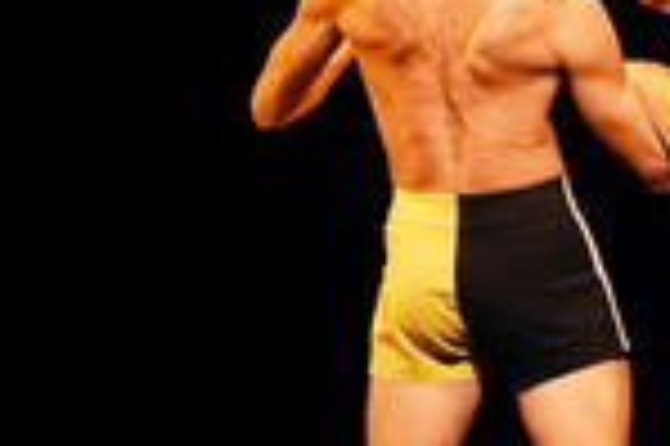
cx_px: 911
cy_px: 293
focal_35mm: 961
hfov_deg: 2.1
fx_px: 17865
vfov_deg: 1.4
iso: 6400
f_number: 6.3
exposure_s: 1/200
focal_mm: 318
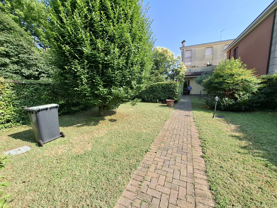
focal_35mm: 13
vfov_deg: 89.9
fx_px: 104
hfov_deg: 106.2
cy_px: 104
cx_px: 138
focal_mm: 1.74
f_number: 2.2
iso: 40
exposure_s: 1/614
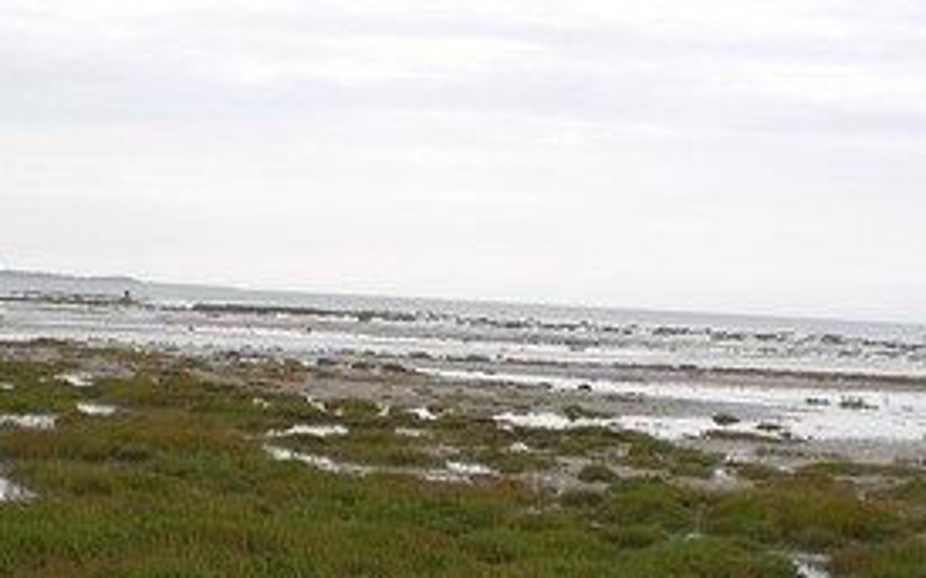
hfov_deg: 22.1
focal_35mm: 94
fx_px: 2371
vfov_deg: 13.7
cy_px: 568
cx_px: 395
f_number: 4.4
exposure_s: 1/320
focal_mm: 6.3
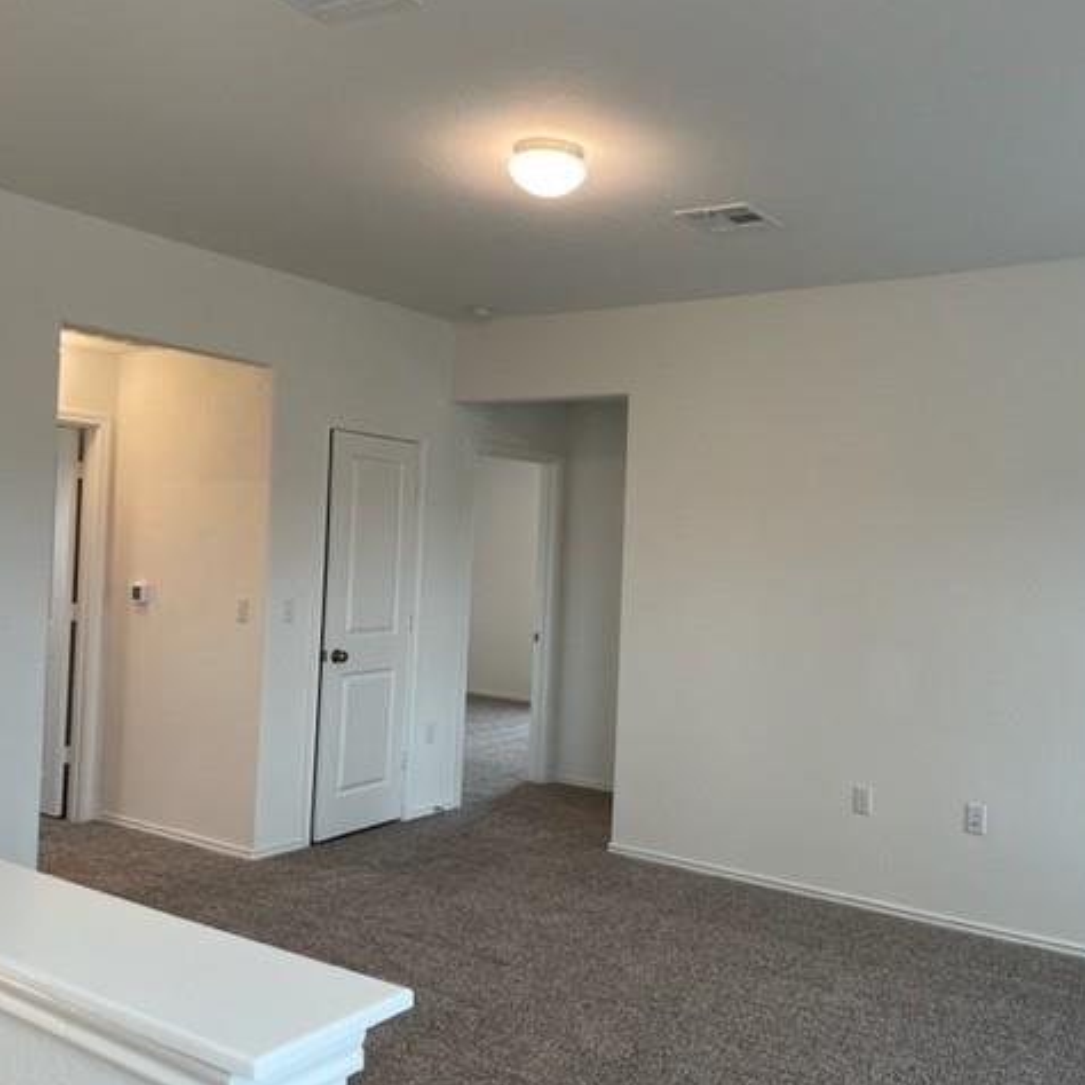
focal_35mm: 31
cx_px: 639
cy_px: 542
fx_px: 1099
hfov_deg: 52.3
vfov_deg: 52.5
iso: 125
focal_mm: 4.2
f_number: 1.6
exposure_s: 1/120
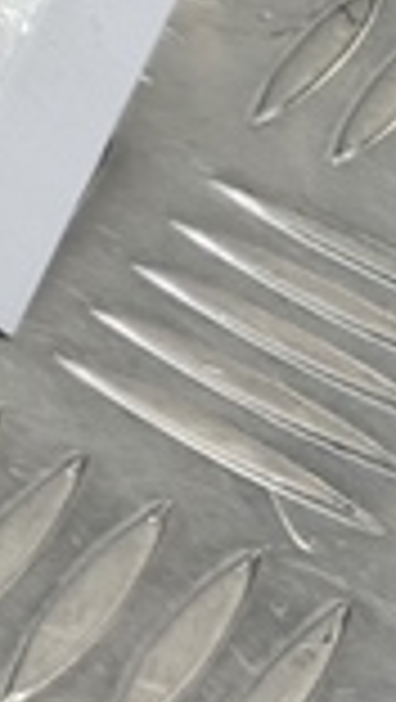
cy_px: -531
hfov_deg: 5.5
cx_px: -1602
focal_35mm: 164
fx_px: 3055
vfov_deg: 12.1
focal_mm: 4.11
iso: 118
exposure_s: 1/33.3
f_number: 1.6
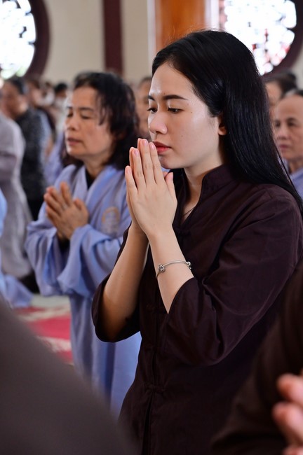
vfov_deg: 17.1
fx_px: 1518
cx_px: 152
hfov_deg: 11.4
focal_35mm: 120
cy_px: 228
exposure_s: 1/100
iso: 2500
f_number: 6.3
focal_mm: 120
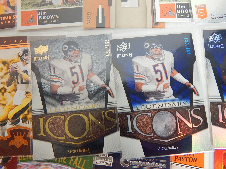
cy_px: 84
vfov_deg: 41.8
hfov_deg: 54.0
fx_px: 222
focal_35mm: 34
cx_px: 113
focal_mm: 6.1
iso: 400
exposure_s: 1/30
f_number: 3.3
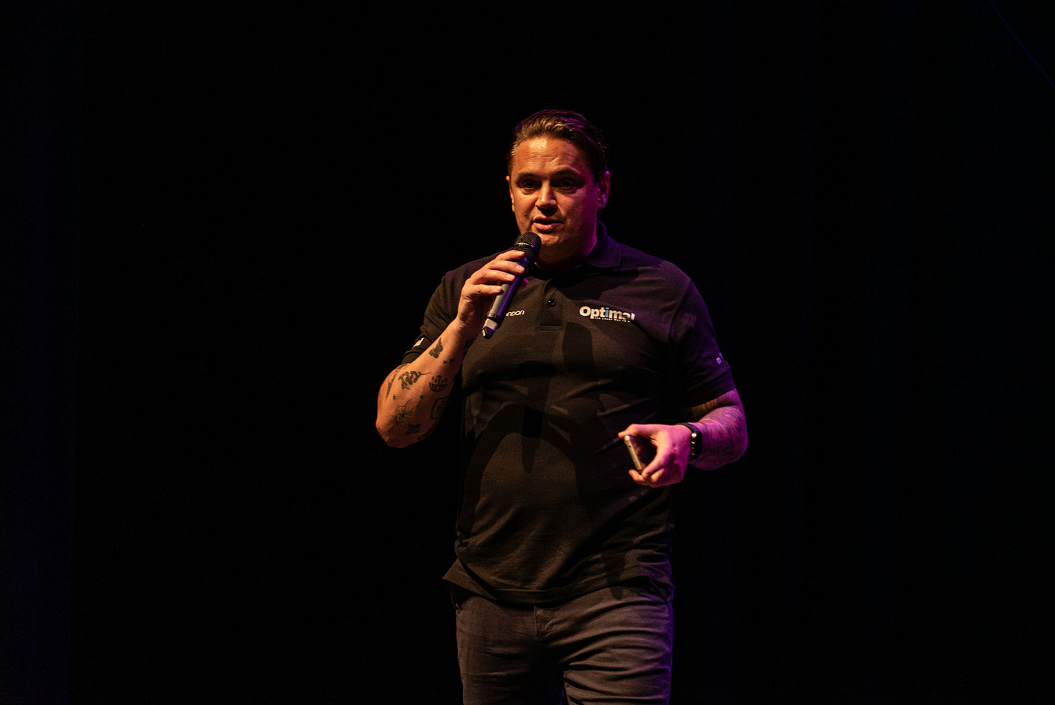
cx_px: 528
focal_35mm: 259
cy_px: 352
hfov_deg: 7.9
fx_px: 7595
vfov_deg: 5.3
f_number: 5.6
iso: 3200
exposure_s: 1/160
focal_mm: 259
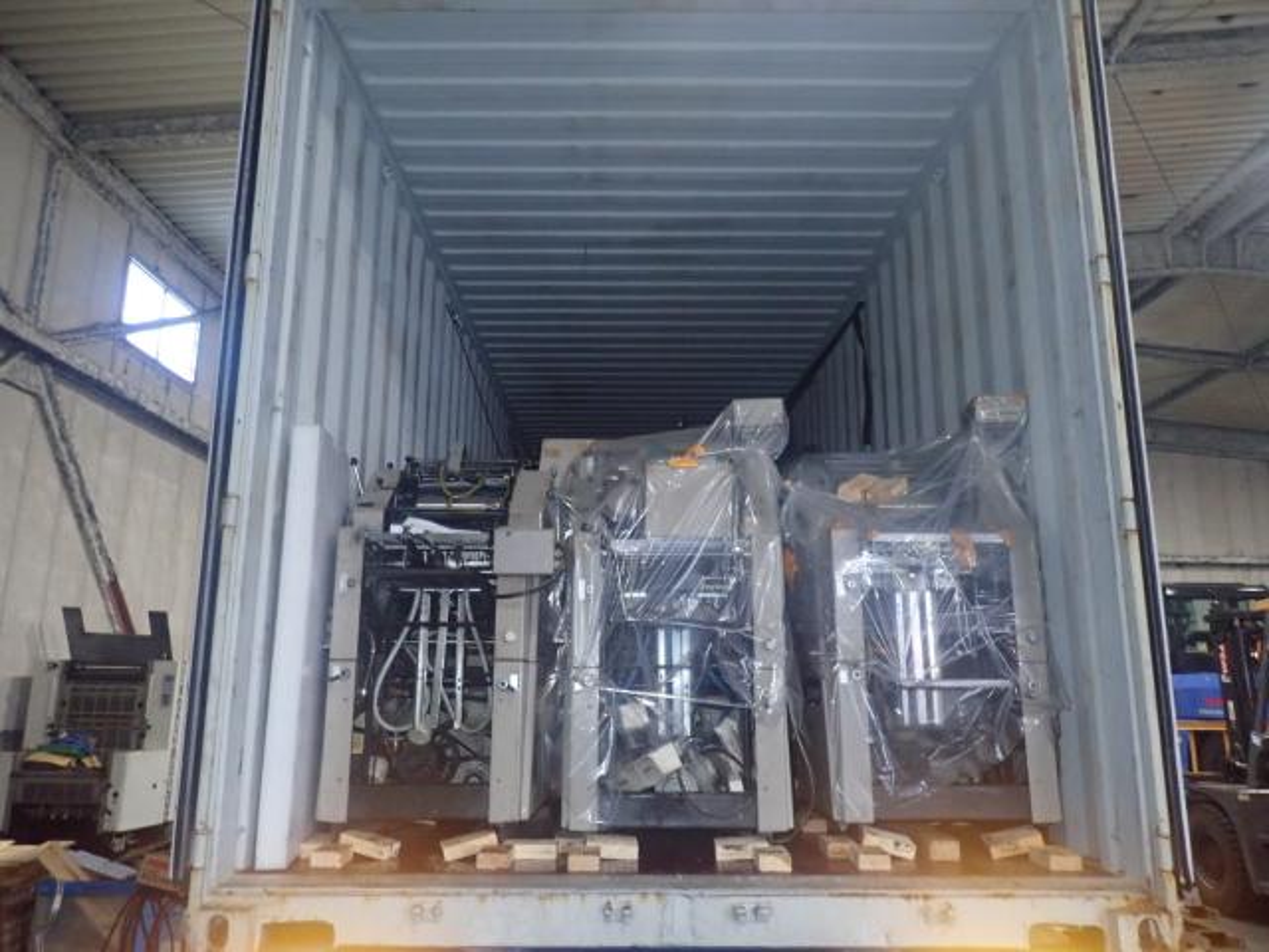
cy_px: 476
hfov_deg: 69.4
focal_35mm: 25
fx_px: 916
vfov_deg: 54.9
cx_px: 634
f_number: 2
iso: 640
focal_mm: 4.5
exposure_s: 1/30
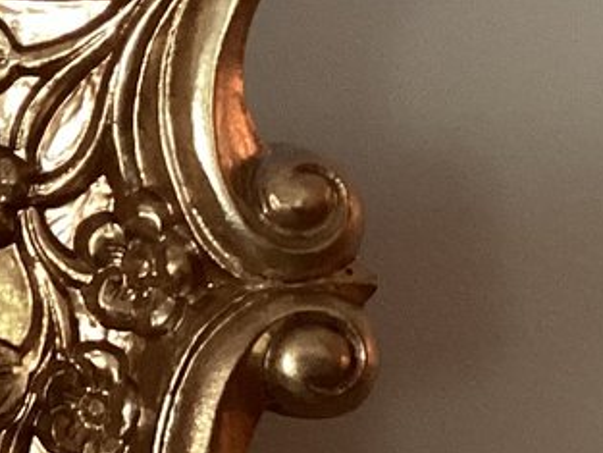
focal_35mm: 150
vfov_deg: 9.8
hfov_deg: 12.2
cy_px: -82
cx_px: -456
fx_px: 2614
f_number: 2.4
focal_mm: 3.3
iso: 200
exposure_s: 1/50
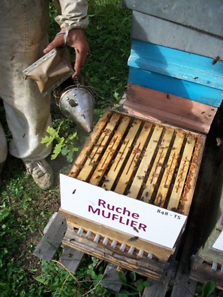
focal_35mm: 32
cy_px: 148
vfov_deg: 56.8
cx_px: 112
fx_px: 275
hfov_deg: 44.2
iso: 80
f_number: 2.9
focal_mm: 5.7
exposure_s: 1/500
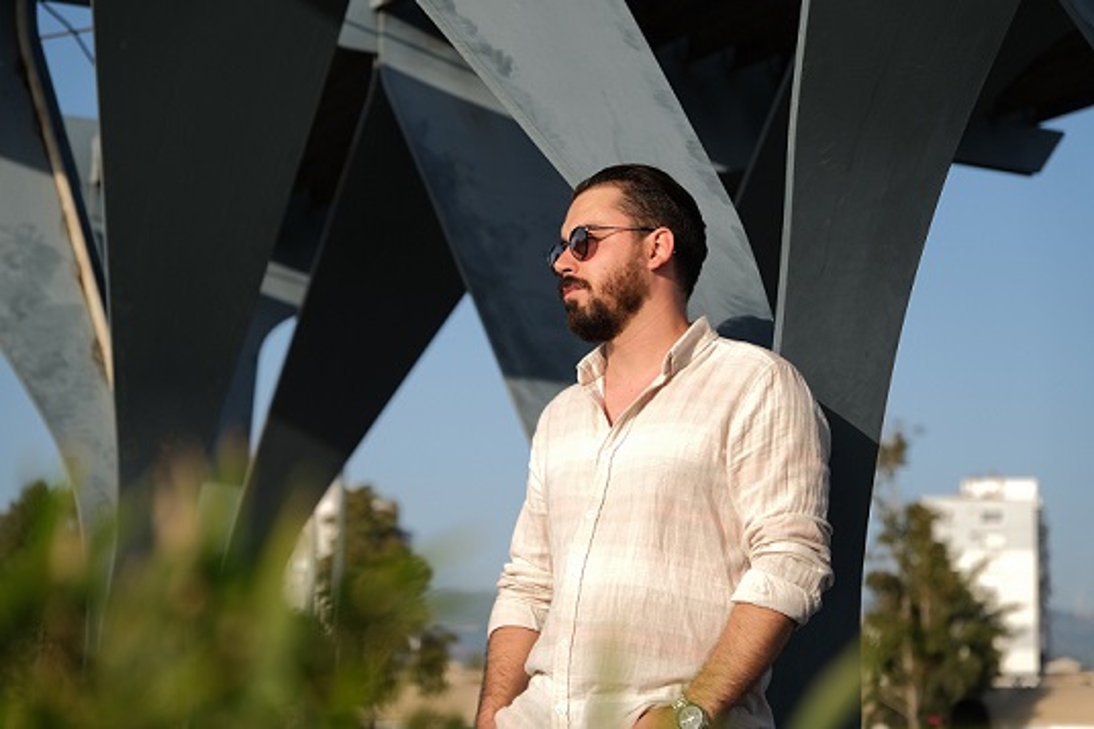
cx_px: 547
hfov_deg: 25.4
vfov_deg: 17.1
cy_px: 364
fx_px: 2430
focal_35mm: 80
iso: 80
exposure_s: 1/500
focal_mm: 53.2
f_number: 2.8
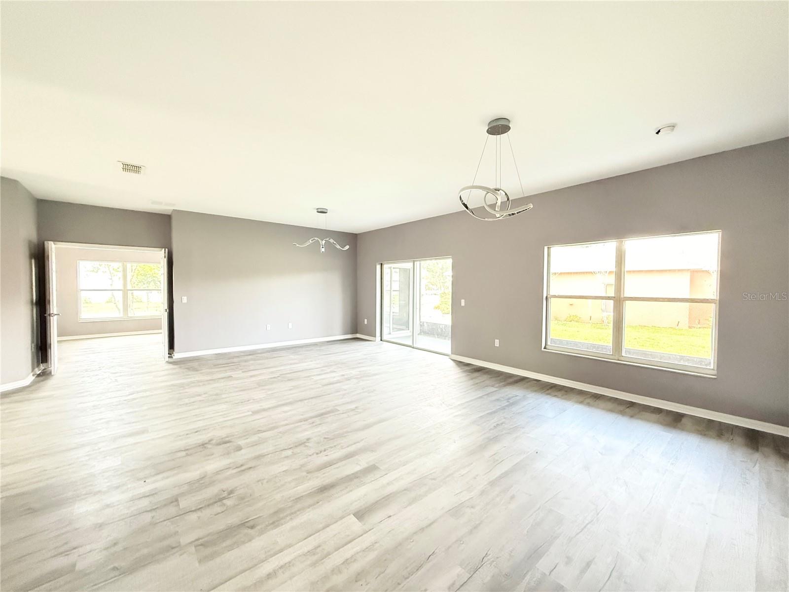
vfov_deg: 85.7
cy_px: 296
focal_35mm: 14
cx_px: 394
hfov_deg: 102.1
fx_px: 319
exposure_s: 1/60
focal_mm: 2.22
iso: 800
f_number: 2.2
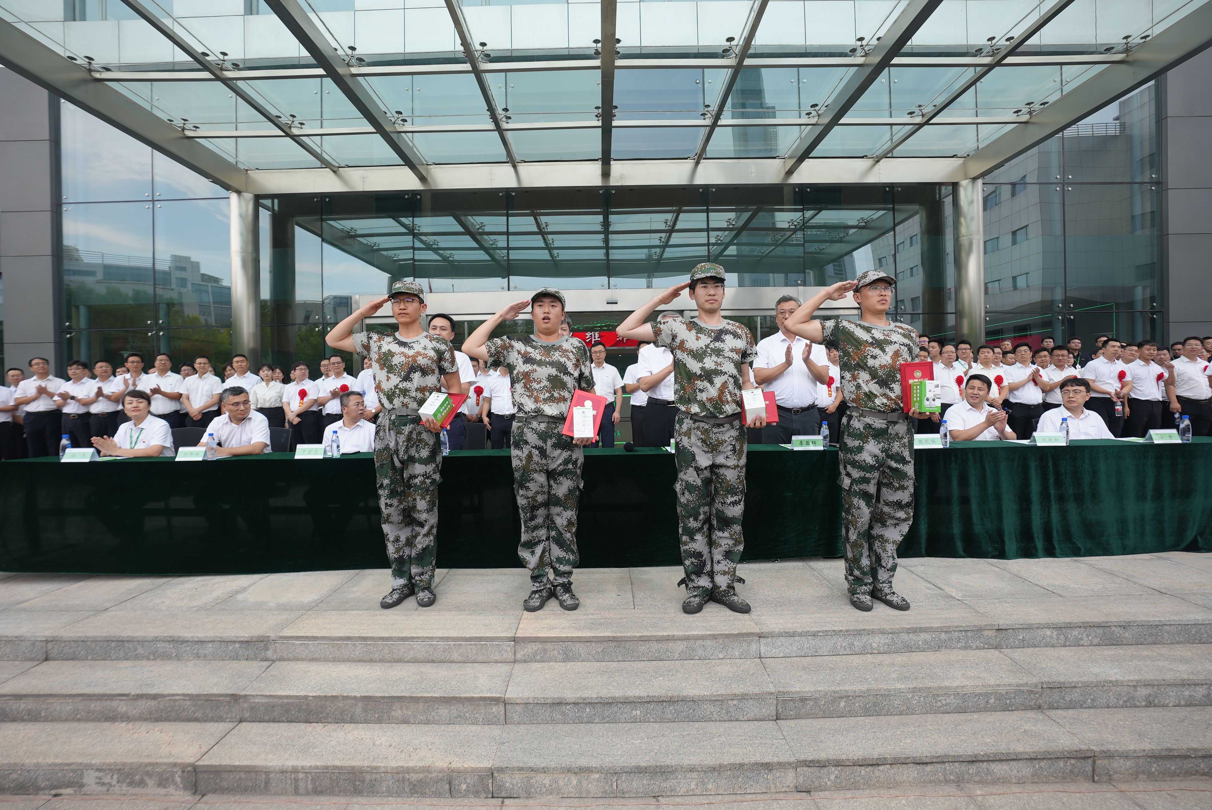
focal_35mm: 16
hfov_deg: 96.7
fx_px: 539
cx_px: 606
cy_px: 405
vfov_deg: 73.8
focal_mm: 16
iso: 80
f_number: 4
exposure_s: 1/160
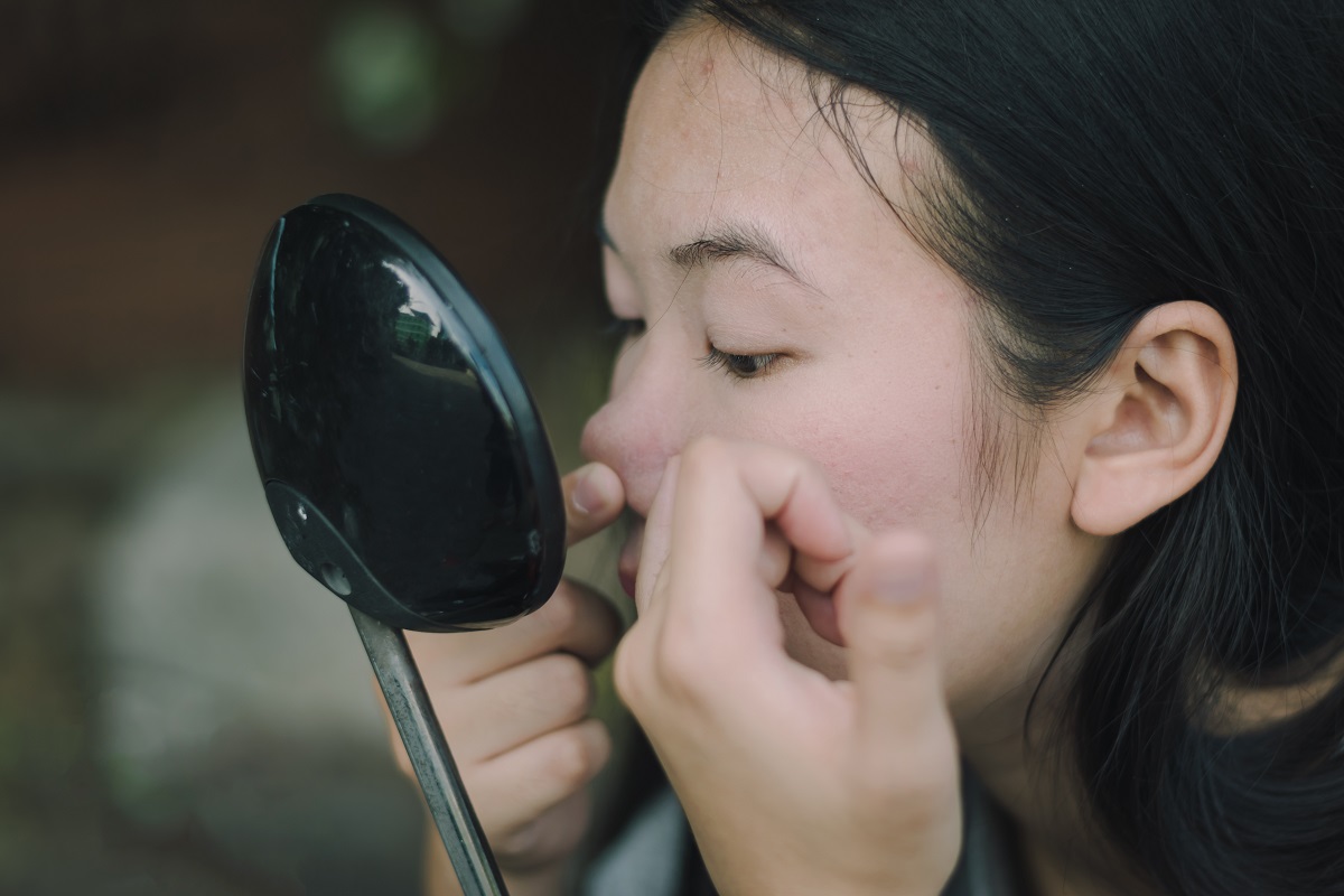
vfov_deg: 18.2
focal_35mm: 75
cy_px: 448
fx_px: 2800
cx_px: 672
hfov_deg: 27.0
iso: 100
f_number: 2
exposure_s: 1/640
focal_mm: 50
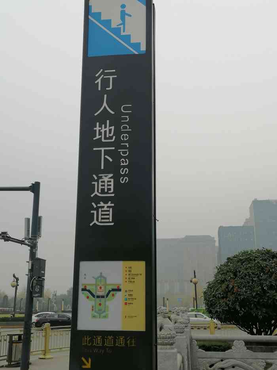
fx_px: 459
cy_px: 185
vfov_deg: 43.8
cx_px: 138
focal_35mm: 43
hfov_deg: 33.6
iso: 50
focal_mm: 5.3
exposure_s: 1/625
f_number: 1.8
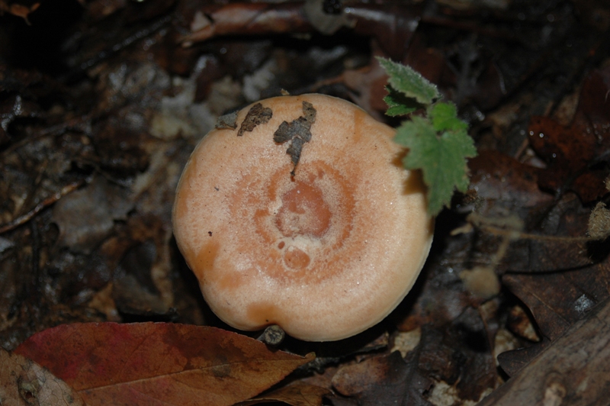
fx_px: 2032
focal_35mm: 120
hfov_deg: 17.1
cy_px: 203
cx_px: 305
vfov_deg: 11.4
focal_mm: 80
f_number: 5.6
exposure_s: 1/60
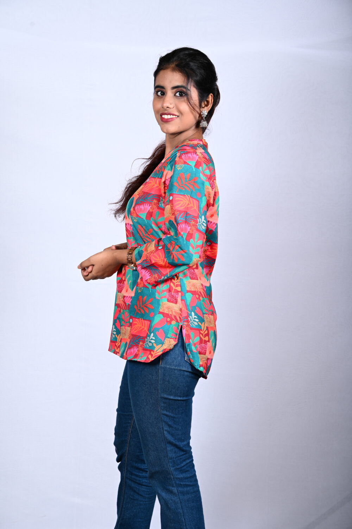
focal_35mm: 75
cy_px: 264
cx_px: 176
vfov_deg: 27.0
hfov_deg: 18.2
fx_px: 1100
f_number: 8
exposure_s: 1/200
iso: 100
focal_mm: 75
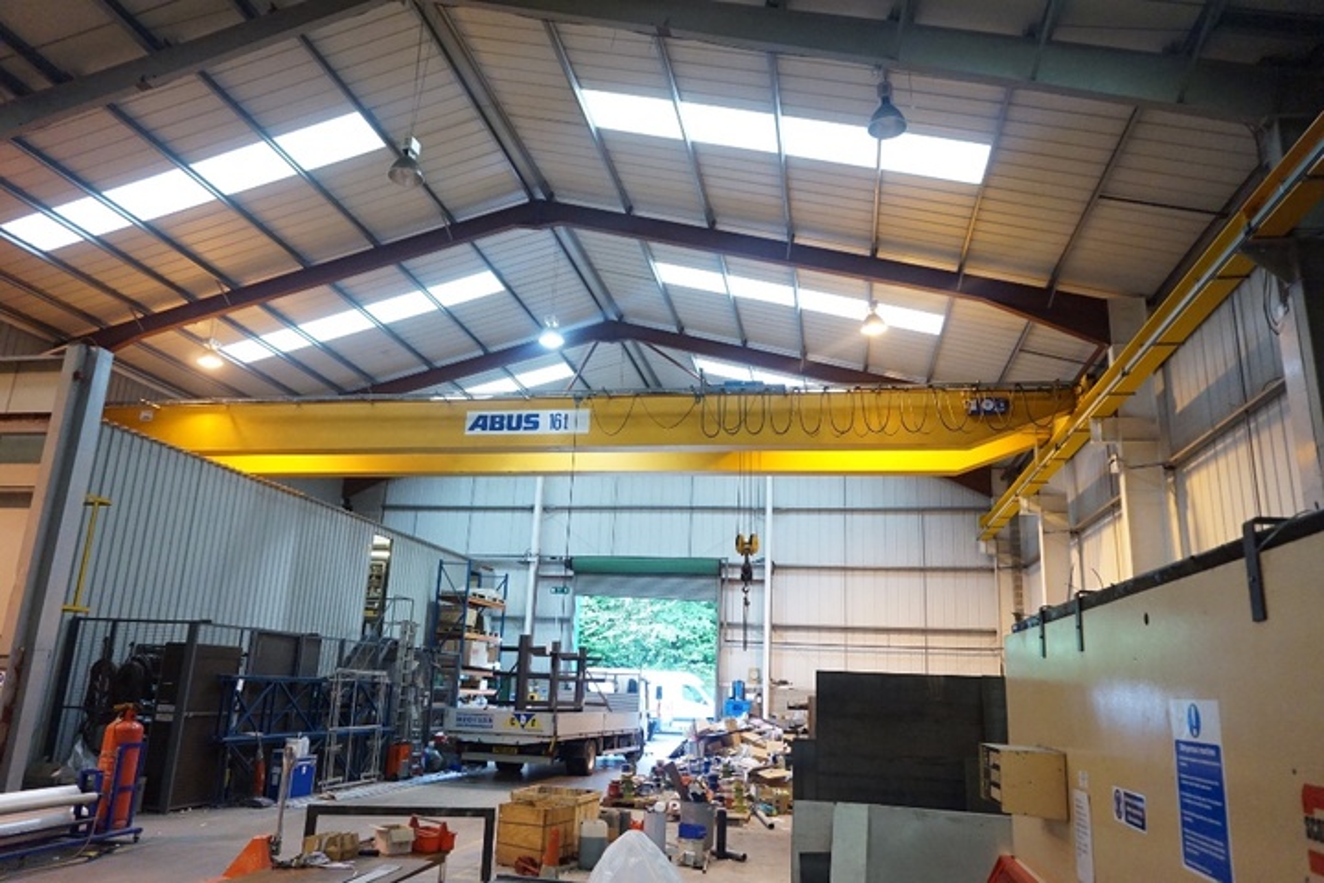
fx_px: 883
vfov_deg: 53.1
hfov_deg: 73.7
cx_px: 662
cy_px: 442
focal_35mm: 24
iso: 2500
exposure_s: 1/160
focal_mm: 16
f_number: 3.5
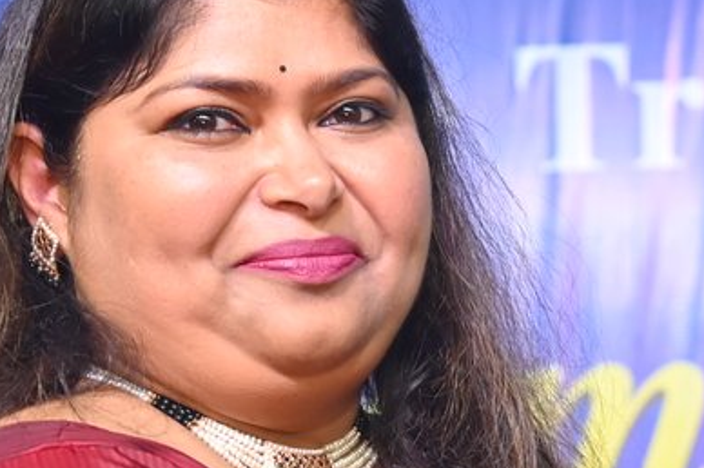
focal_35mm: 213
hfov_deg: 9.4
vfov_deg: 6.3
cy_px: 832
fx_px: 4162
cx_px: 1096
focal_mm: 43
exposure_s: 1/100
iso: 800
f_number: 4.5
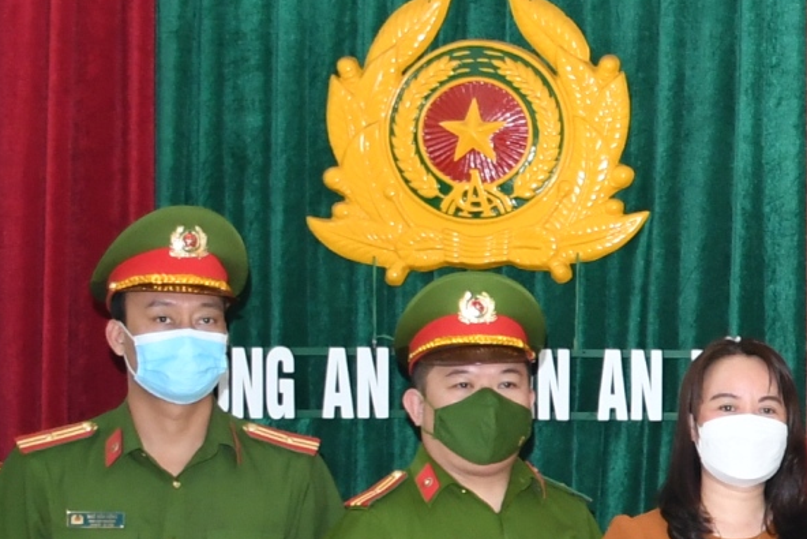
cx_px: 1596
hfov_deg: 11.4
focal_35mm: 163
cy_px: 360
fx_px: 3655
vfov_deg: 8.4
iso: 800
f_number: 3.5
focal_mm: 22
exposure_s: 1/200
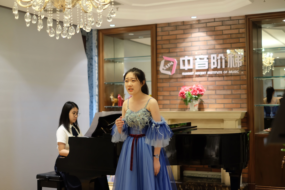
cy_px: 95
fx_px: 420
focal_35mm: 53
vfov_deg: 25.5
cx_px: 142
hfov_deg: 37.5
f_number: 1.4
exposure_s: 1/75
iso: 640
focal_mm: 35
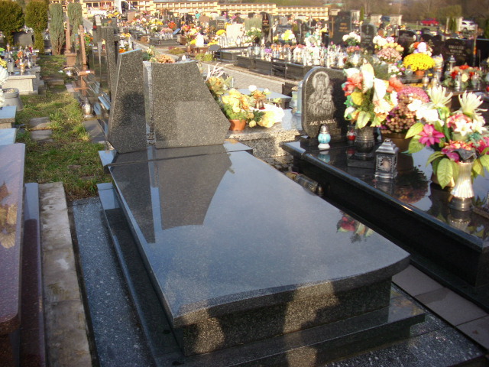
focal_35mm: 37
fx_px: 523
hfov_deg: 50.1
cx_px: 244
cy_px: 184
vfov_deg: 38.7
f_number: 2.8
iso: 50
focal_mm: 6.2
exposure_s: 1/284
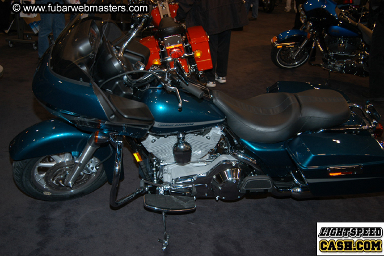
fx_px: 384
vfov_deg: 36.8
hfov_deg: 53.2
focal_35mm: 36
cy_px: 128
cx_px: 192
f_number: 5
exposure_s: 1/60
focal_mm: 24
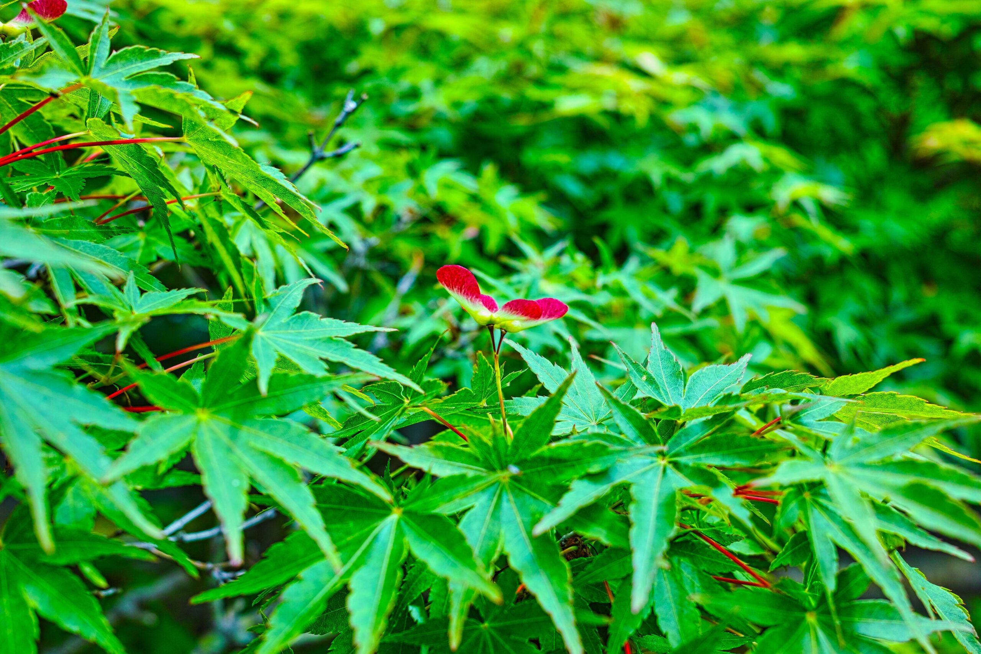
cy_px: 327
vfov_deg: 29.9
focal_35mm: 45
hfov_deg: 43.6
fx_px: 1226
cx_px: 490
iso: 100
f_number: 5
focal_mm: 30
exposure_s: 1/250
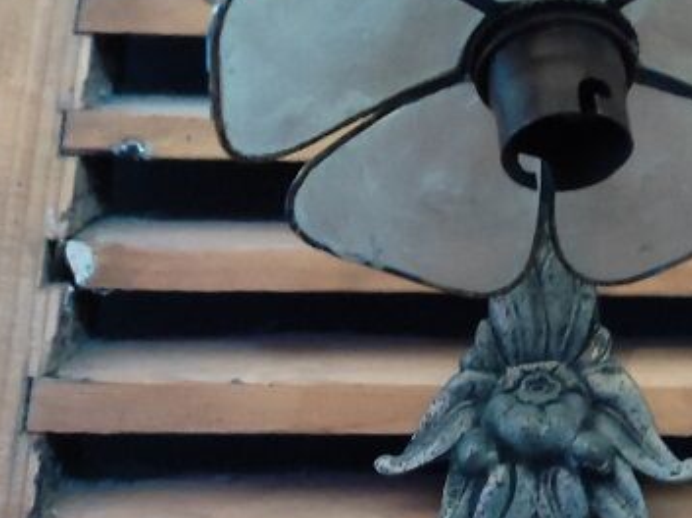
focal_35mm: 59
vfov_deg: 23.8
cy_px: 506
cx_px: 568
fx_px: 1178
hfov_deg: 31.7
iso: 13356
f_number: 1.79
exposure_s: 1/14
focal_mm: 4.74
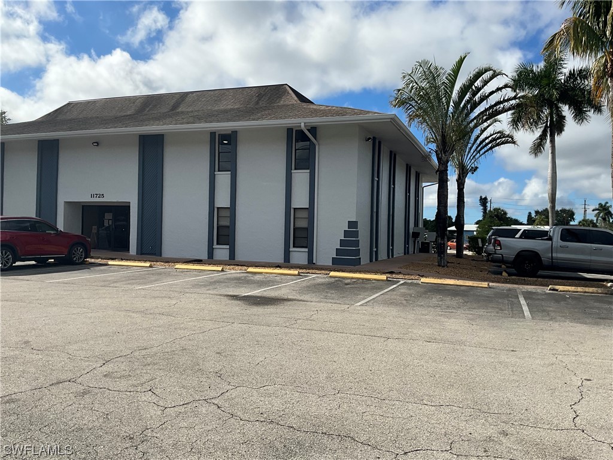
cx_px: 306
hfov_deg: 61.7
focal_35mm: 29
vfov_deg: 48.2
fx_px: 514
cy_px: 230
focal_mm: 3
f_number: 1.8
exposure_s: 1/3534
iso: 25
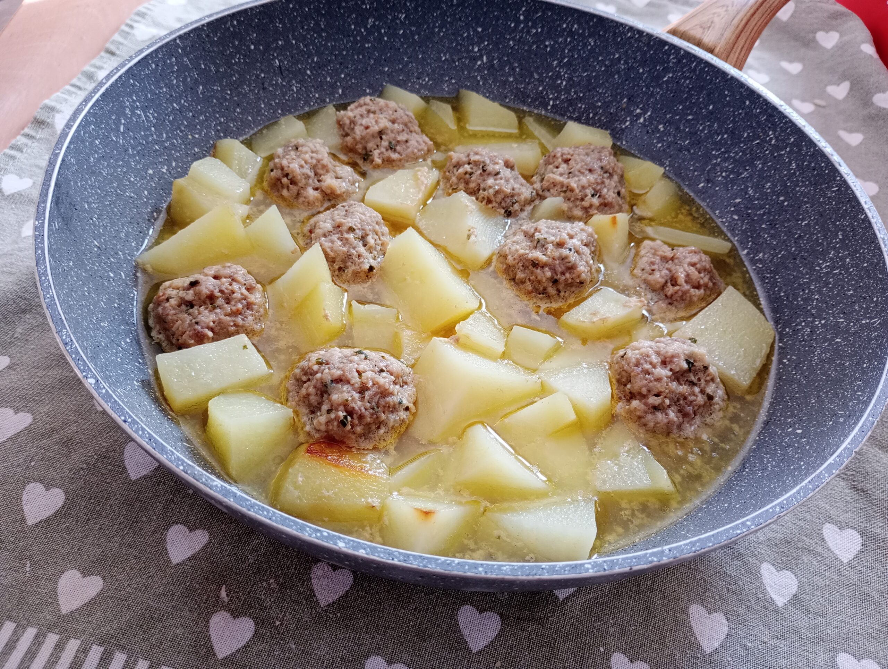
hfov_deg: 63.4
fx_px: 719
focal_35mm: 28
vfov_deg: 49.9
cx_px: 444
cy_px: 334
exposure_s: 1/33.3
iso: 604
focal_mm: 4.27
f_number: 1.8
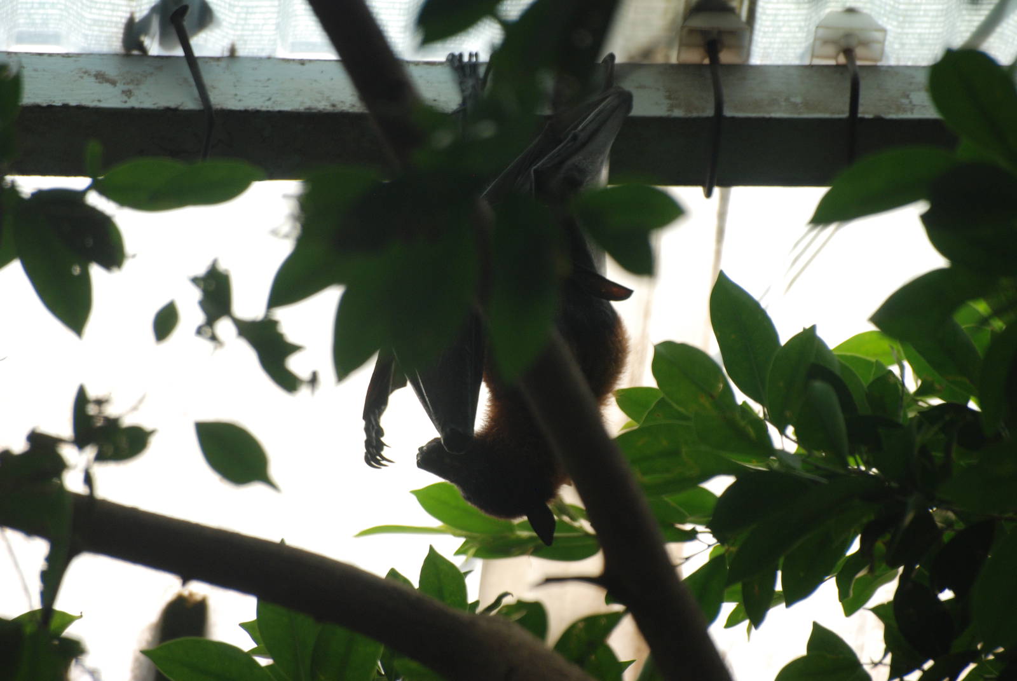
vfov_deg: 3.1
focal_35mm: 450
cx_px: 508
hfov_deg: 4.6
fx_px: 12727
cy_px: 340
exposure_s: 1/320
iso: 400
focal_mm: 300
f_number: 5.6
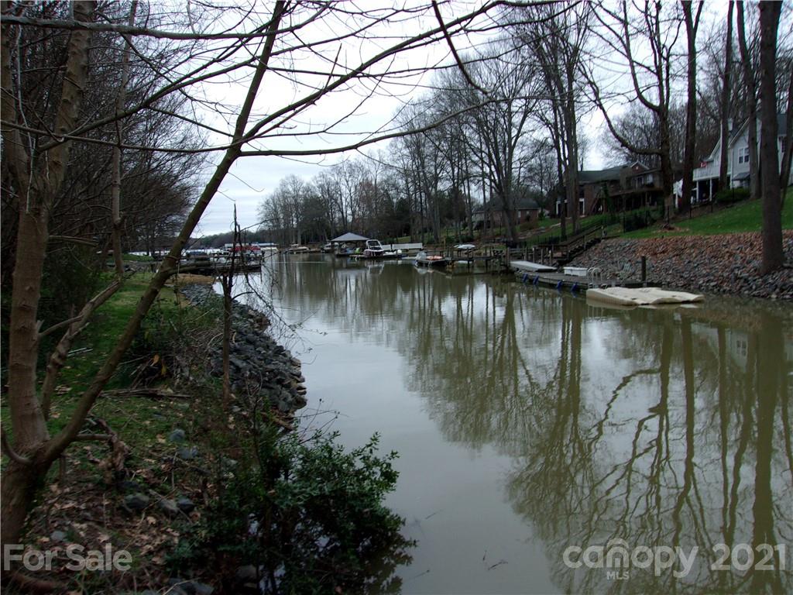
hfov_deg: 65.3
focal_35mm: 27
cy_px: 298
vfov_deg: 51.4
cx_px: 396
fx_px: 619
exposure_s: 1/34
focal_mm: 4.9
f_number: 10.4
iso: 80
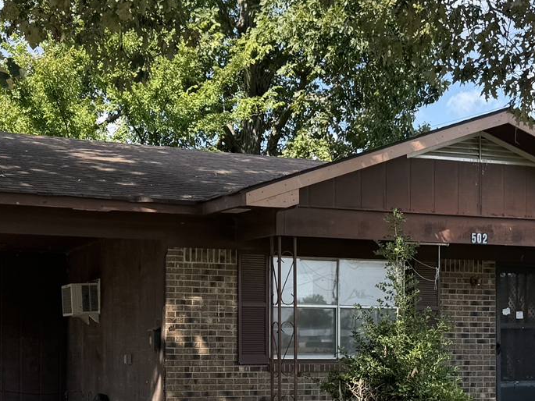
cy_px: 335
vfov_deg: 24.0
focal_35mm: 60
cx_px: 226
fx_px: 927
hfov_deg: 32.1
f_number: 1.78
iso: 80
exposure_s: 1/1131
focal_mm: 6.76
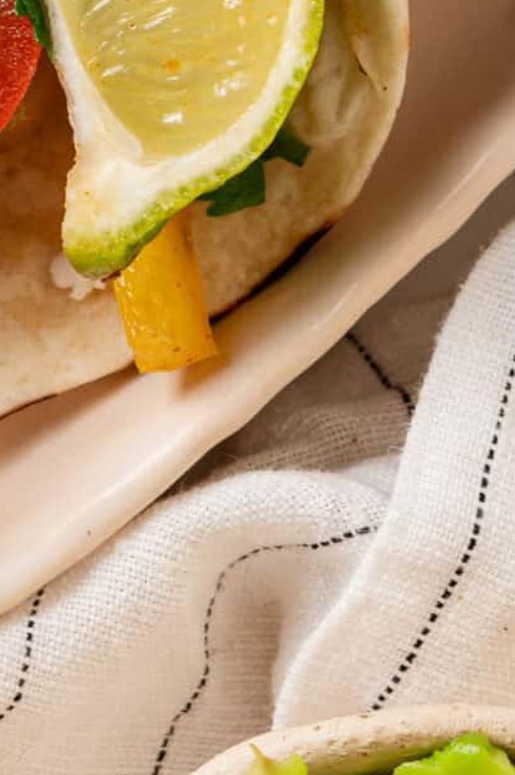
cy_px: -320
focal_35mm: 435
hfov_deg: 3.1
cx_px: -440
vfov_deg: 4.7
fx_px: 9349
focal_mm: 105
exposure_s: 1/160
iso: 100
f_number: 14
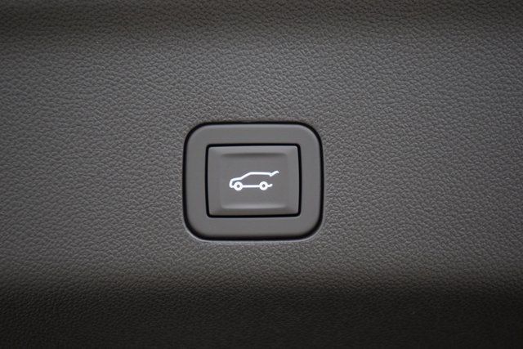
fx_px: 1526
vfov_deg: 13.0
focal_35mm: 105
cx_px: 262
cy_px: 174
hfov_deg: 19.5
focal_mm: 70
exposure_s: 1/20
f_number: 2.8
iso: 1600
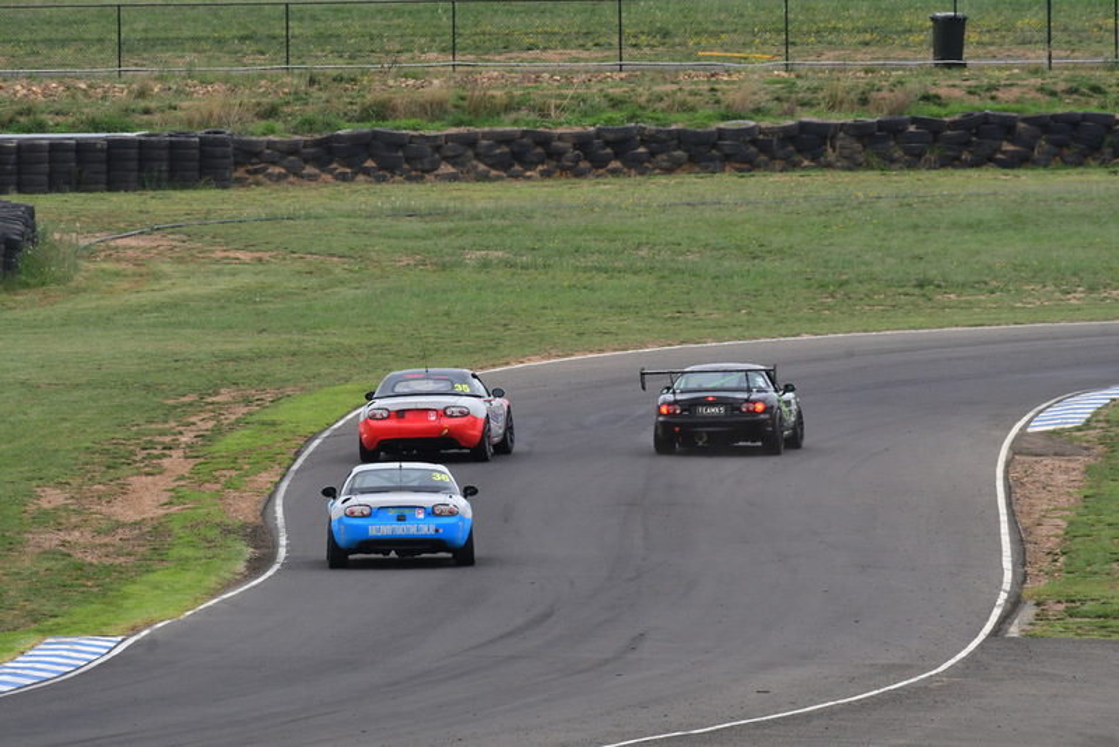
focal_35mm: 750
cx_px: 560
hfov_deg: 2.7
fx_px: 23320
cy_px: 374
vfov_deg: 1.8
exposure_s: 1/640
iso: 640
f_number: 11
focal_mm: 500
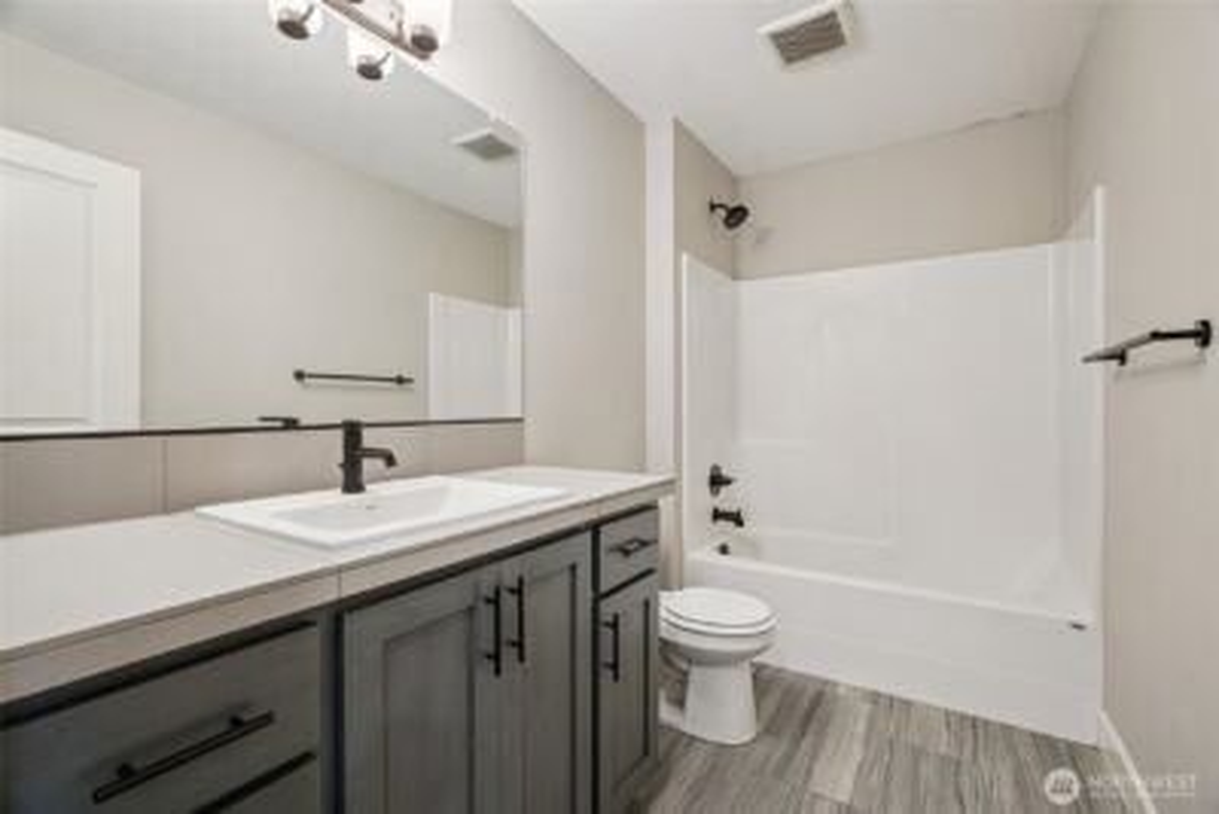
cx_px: 610
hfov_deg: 96.7
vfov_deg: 73.8
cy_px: 407
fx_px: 542
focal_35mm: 16
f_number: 8
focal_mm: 16
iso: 400
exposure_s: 1/3.33
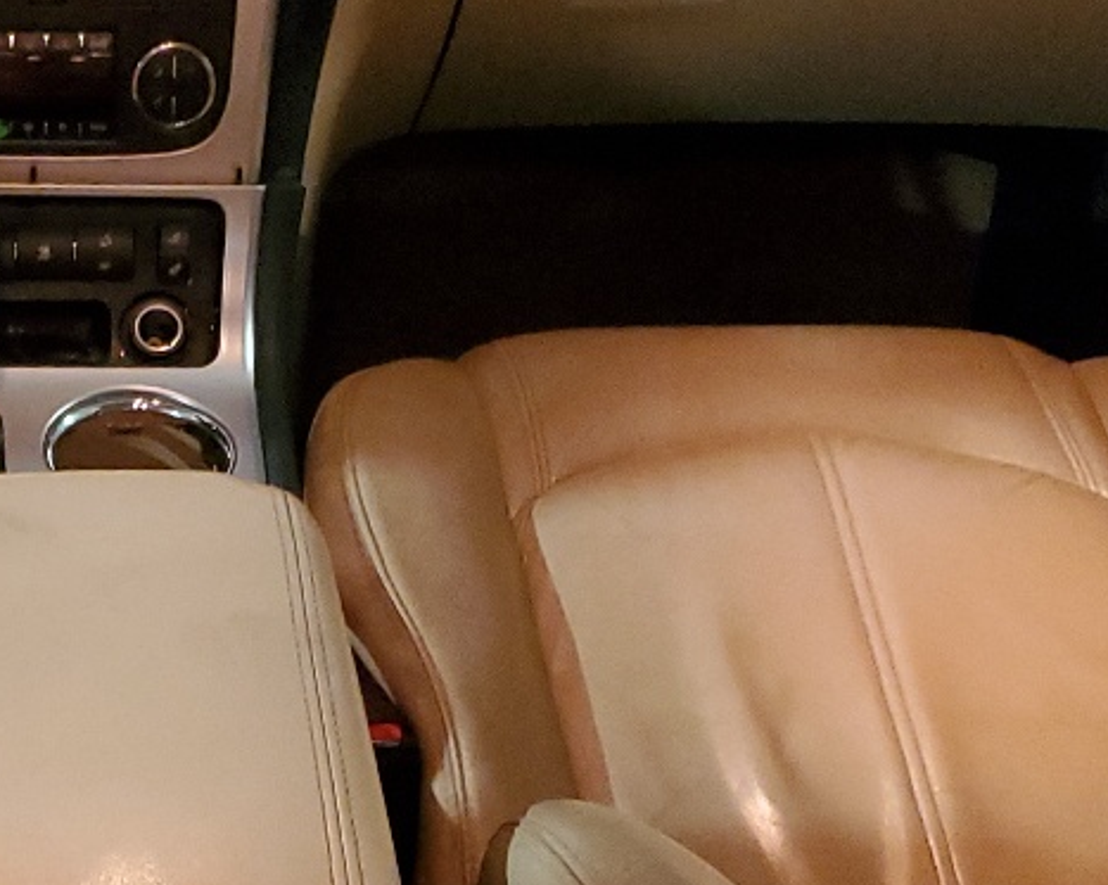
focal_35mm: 87
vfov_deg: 17.5
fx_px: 2851
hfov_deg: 21.3
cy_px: 683
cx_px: 7
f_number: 1.5
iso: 486
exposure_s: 1/15
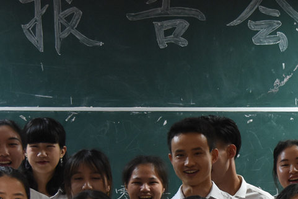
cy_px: 245
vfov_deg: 10.0
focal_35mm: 136
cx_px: 321
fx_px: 1122
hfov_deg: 14.8
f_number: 4
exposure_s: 1/50
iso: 1250
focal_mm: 29
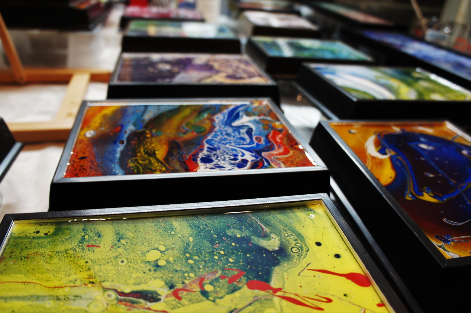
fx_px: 353
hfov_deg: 67.4
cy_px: 156
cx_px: 236
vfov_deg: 47.9
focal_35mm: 27
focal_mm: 18
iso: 250
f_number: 3.5
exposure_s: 1/30
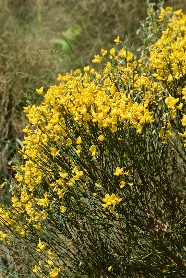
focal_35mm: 128
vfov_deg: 16.1
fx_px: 988
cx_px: 93
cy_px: 139
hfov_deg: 10.8
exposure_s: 1/800
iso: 200
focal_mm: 85
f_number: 8
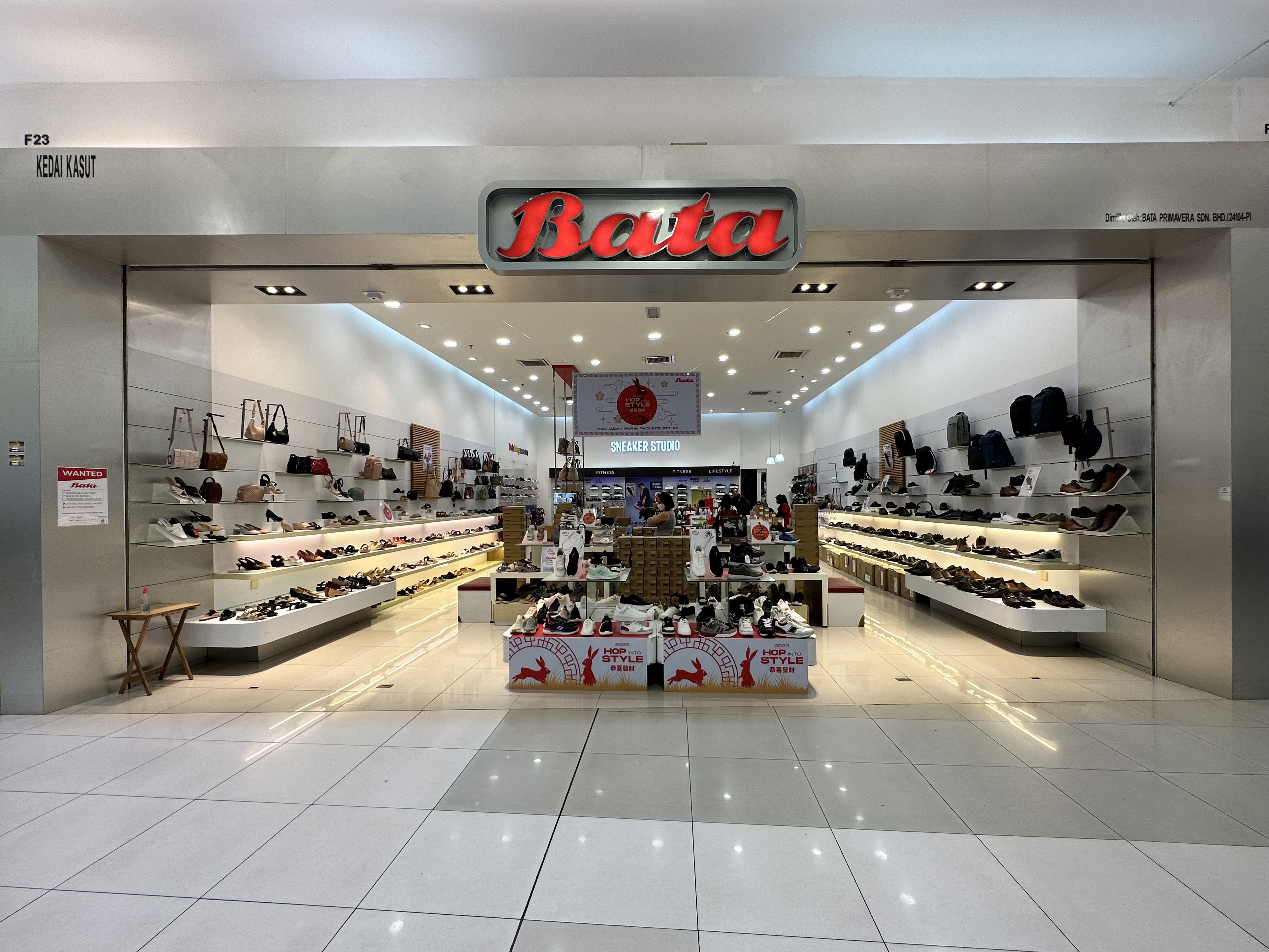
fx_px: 513
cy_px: 476
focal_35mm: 14
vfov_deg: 85.7
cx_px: 634
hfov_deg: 102.1
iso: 64
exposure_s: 1/100
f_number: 2.2
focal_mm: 2.22
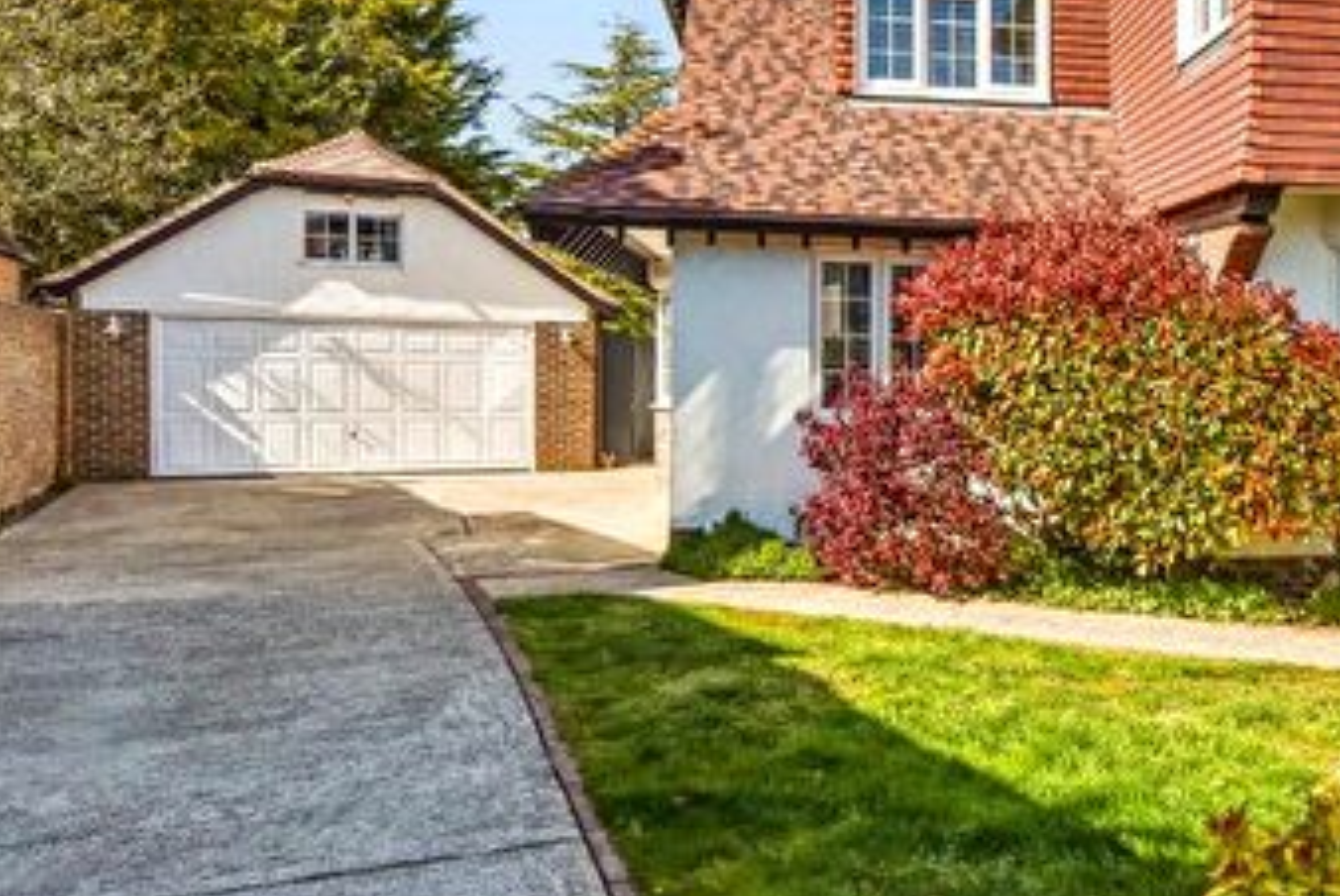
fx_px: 1080
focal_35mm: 29
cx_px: 1003
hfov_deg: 60.2
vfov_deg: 41.8
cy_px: 107
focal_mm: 14
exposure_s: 1/640
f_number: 8
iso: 250
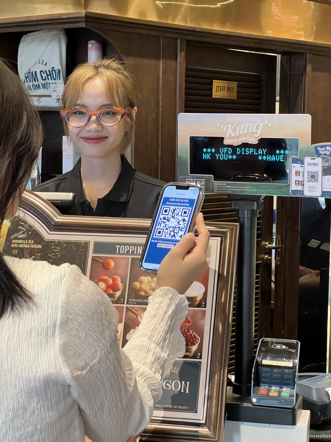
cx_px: 166
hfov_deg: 19.1
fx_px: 982
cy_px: 221
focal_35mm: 77
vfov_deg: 25.3
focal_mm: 9
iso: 320
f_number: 2.8
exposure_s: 1/50
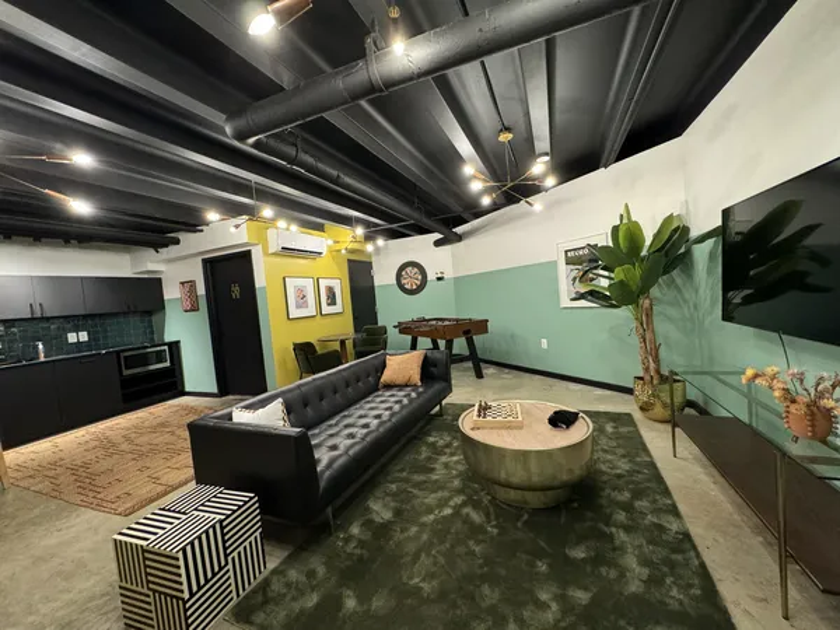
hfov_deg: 102.1
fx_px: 340
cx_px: 420
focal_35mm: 14
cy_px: 315
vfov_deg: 85.7
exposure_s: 1/60
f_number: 2.2
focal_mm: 2.22
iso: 500
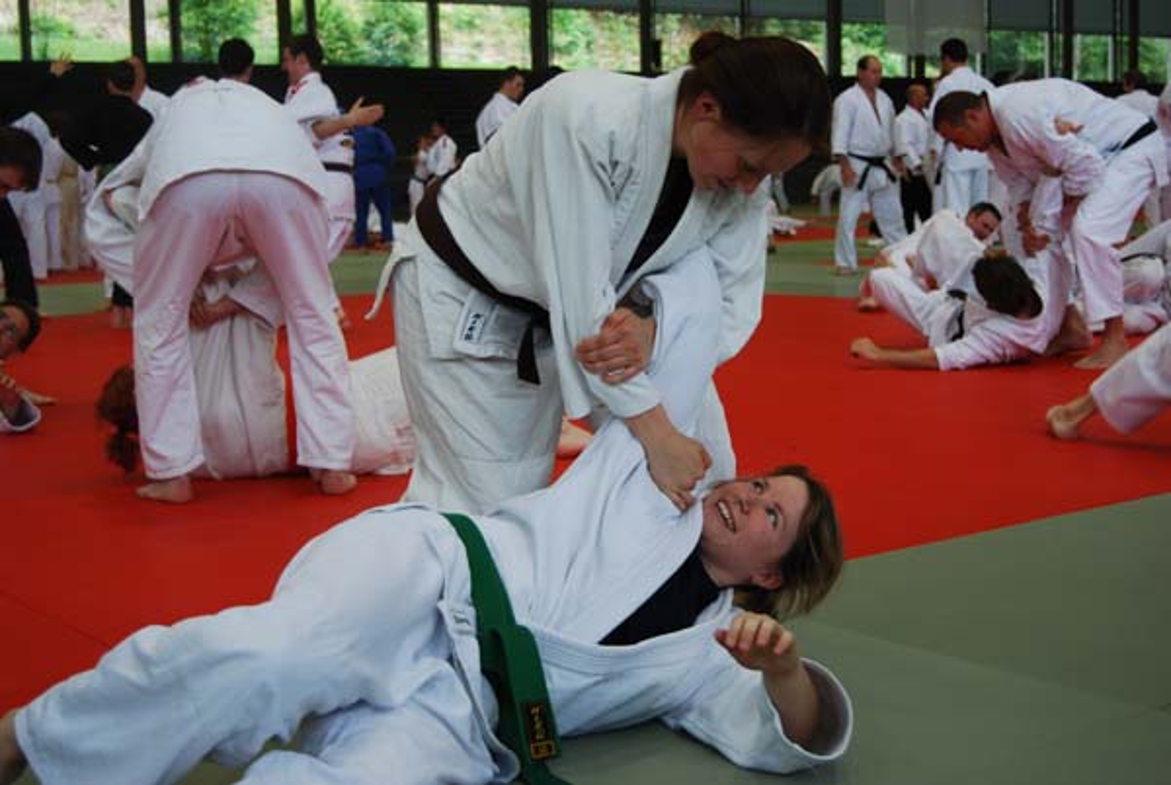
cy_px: 392
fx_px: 1710
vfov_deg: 25.8
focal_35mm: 52
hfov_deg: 37.8
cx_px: 586
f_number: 4.8
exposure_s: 1/50
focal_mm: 35
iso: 200
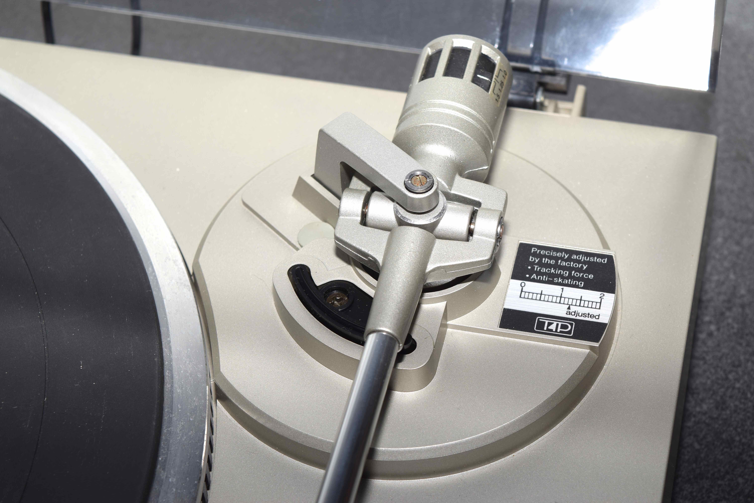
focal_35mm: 82
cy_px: 252
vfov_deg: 16.6
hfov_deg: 24.6
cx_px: 377
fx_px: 1728
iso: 100
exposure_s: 1/60
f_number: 8
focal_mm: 55
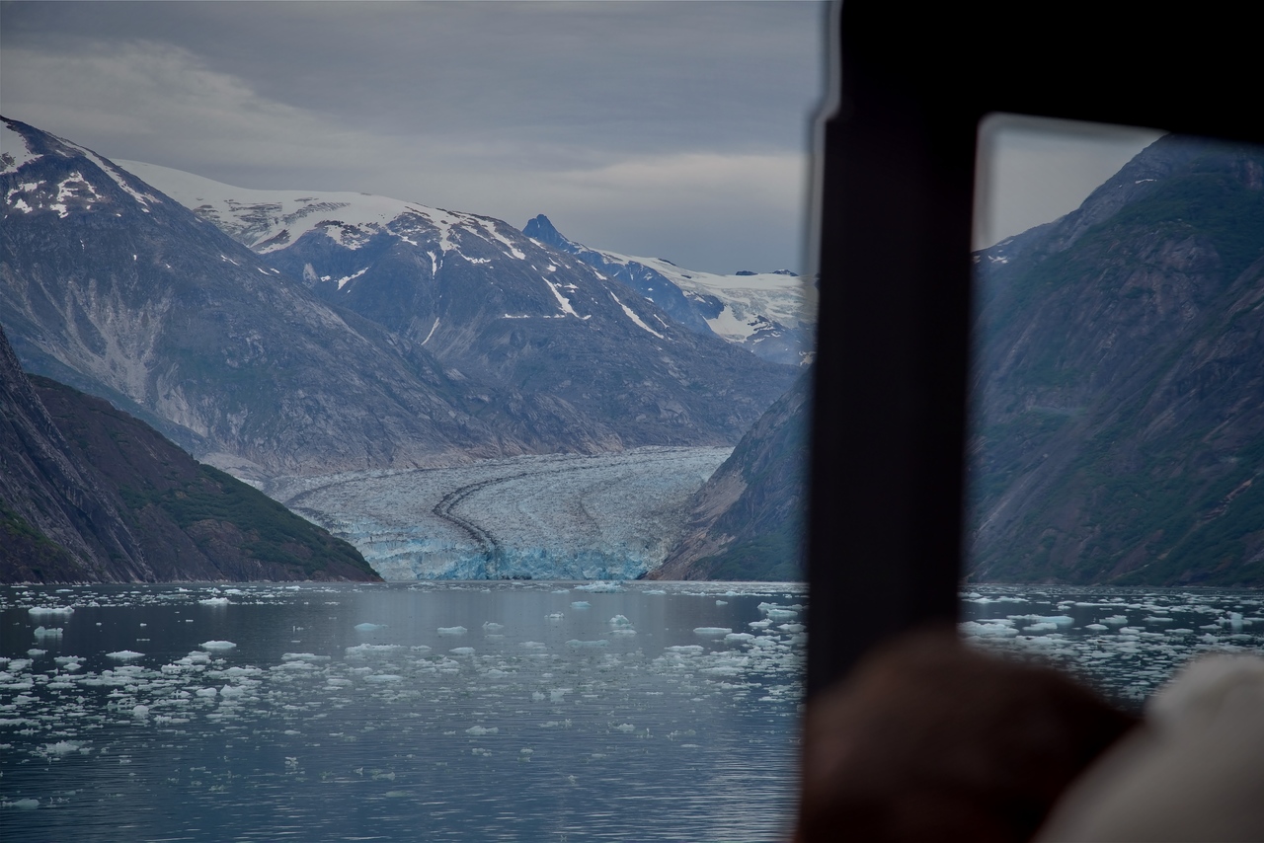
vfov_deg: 11.4
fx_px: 4214
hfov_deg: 17.1
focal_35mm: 120
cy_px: 422
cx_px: 632
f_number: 8
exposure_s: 1/250
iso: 100
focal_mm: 120
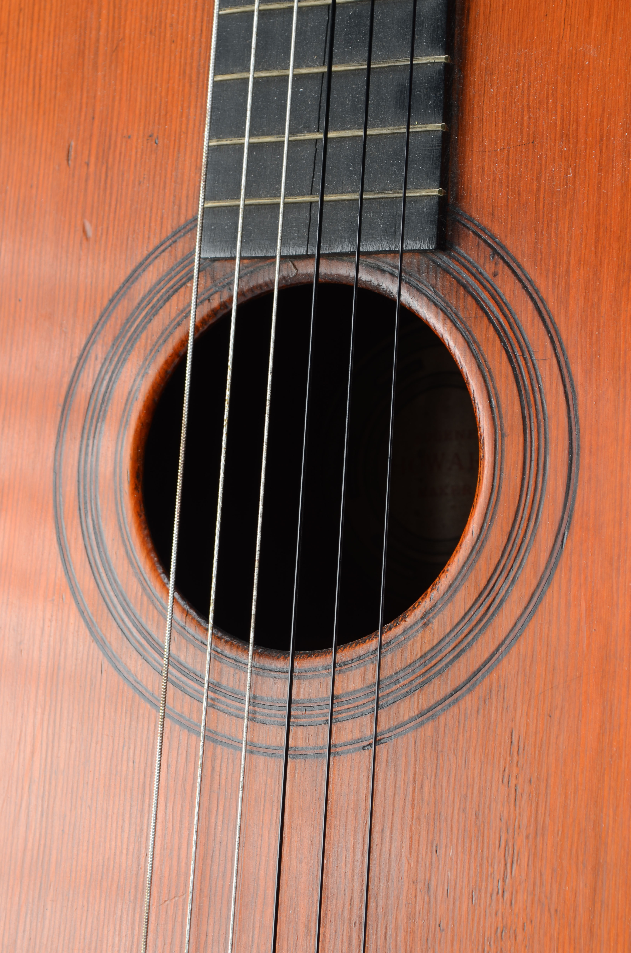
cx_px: 316
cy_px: 476
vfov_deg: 24.7
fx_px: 2179
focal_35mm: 82
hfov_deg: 16.5
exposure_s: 1/80
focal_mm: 55
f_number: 10
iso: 100
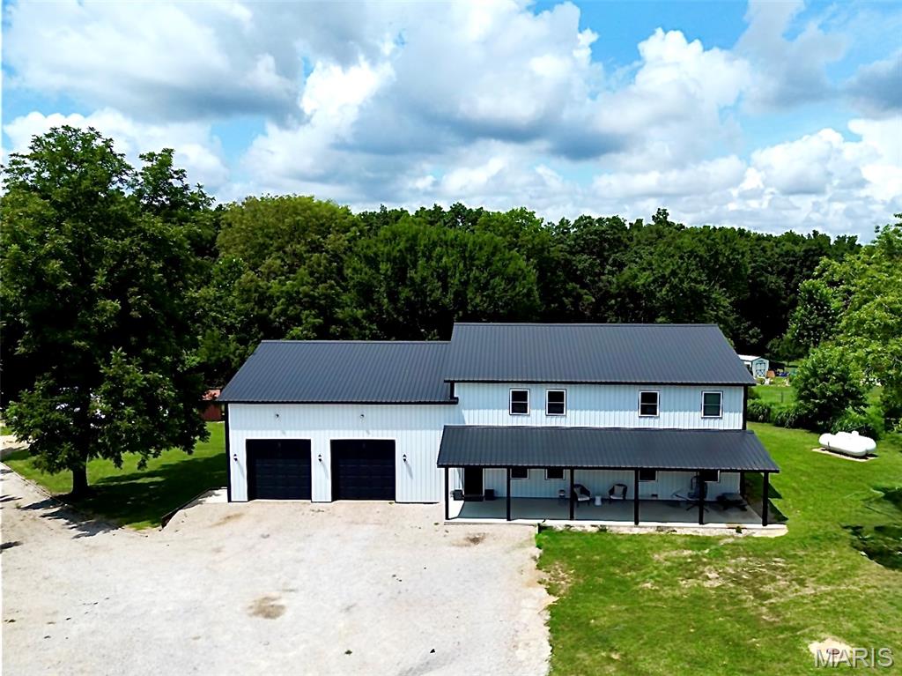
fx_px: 625
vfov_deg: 56.8
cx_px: 451
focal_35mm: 24
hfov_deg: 71.6
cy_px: 338
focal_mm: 6.72
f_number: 1.7
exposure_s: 1/4000
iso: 110
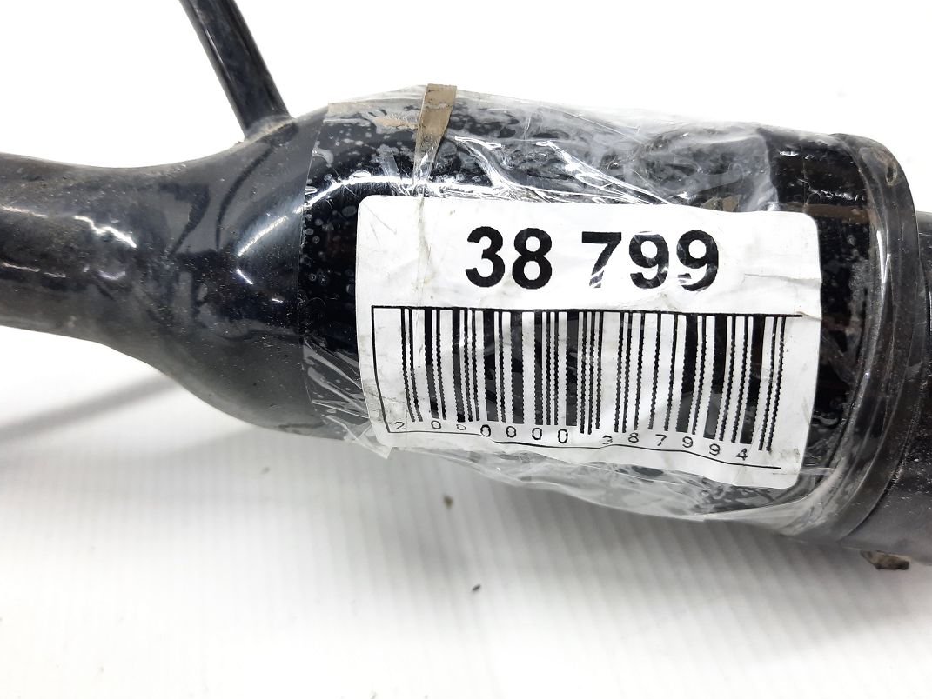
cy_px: 330
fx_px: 754
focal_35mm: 28
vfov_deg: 49.7
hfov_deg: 63.4
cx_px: 487
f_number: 2
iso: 160
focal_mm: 4.6
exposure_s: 1/50
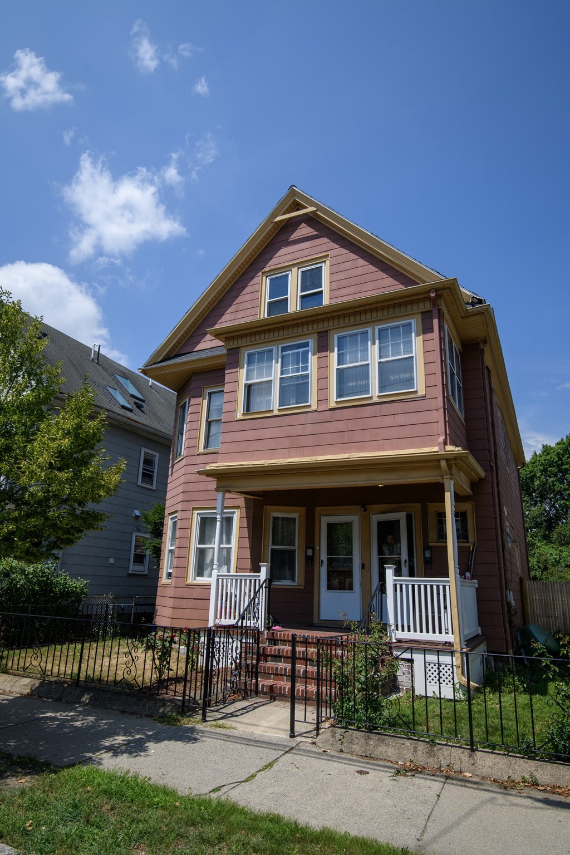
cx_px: 285
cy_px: 428
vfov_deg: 78.6
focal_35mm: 22
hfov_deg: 57.2
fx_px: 522
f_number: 8
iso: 320
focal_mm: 22
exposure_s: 1/1250
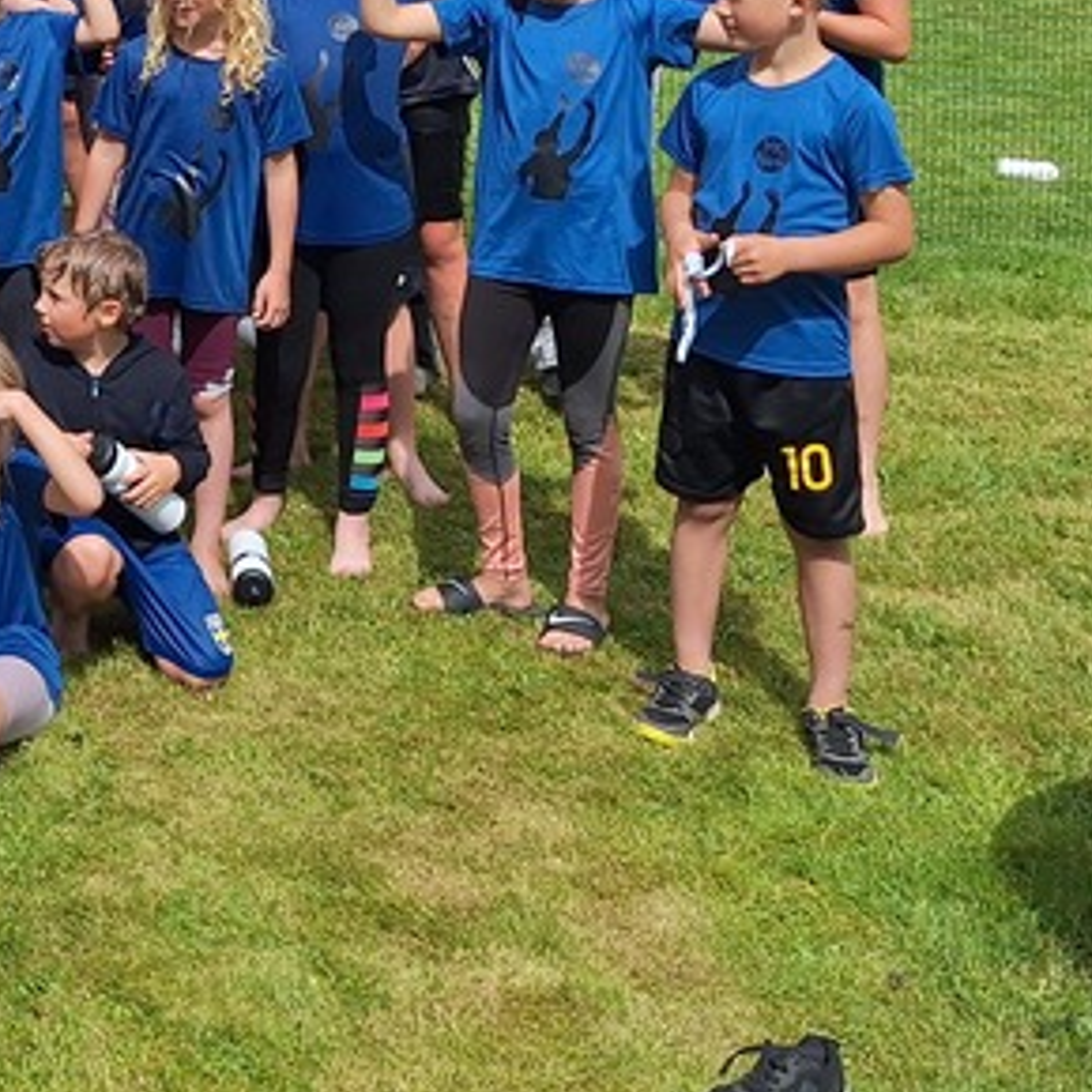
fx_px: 2498
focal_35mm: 70
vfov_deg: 22.6
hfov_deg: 22.7
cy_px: -230
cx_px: -211
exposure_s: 1/4115
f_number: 1.8
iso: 40
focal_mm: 5.54
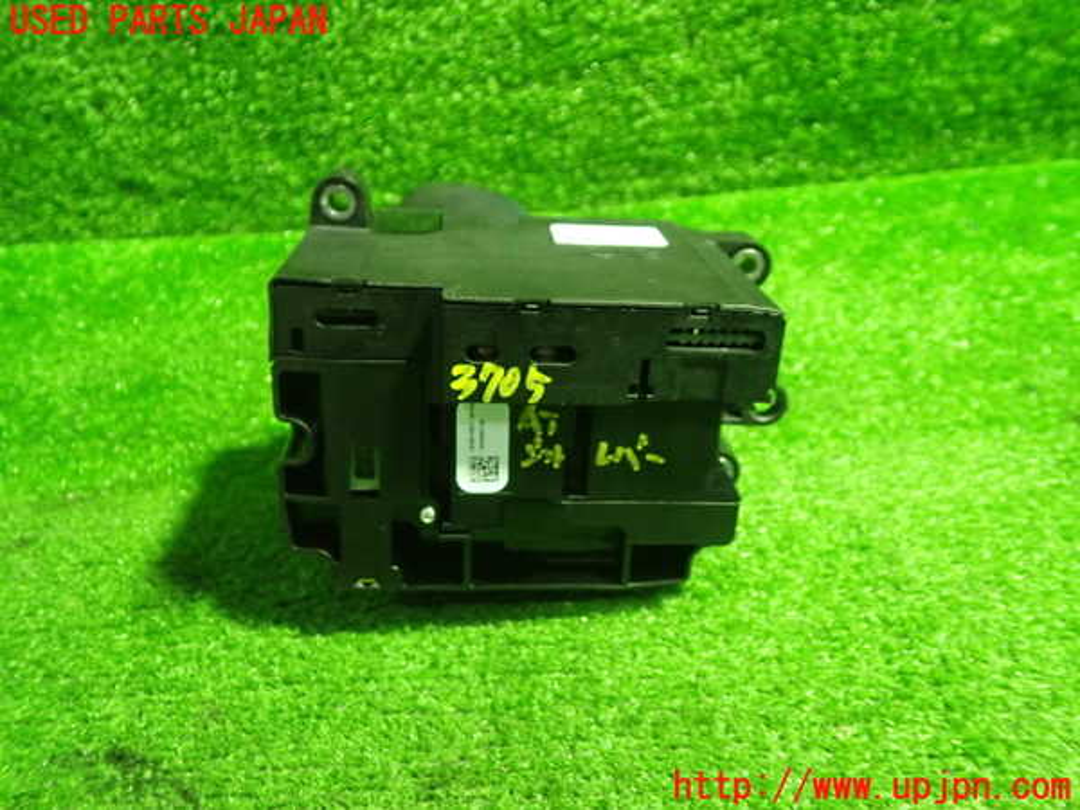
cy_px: 405
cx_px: 540
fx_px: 936
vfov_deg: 46.8
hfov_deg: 60.0
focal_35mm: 30
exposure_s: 1/30
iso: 800
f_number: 2.3
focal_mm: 5.4
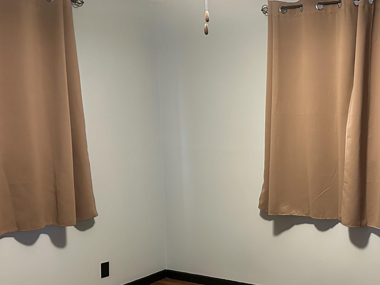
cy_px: 191
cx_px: 312
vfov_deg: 33.3
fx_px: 472
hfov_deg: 41.7
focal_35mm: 43
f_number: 1.78
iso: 1000
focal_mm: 6.86
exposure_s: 1/40
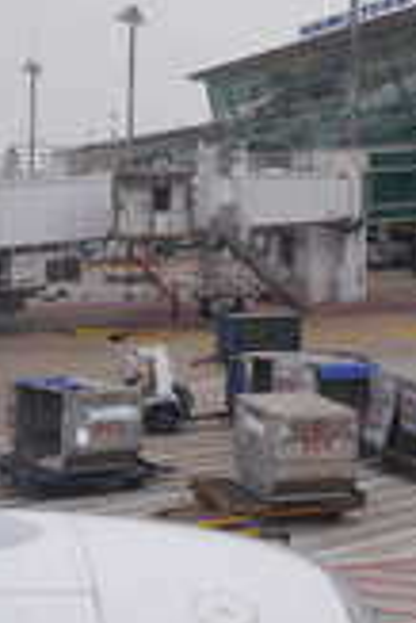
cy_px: 141
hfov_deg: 12.8
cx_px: 595
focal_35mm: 102
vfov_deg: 19.8
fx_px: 1764
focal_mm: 20
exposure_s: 1/500
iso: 160
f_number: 4.5
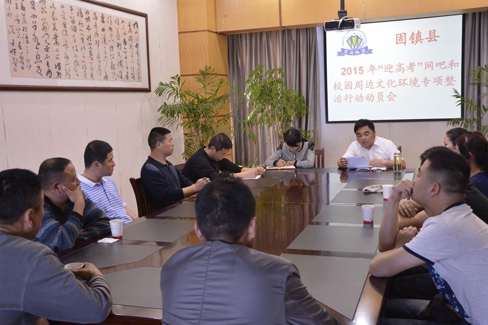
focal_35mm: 39
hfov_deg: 50.1
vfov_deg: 34.6
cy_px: 166
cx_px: 243
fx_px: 522
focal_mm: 25
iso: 200
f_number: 5.6
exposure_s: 1/8
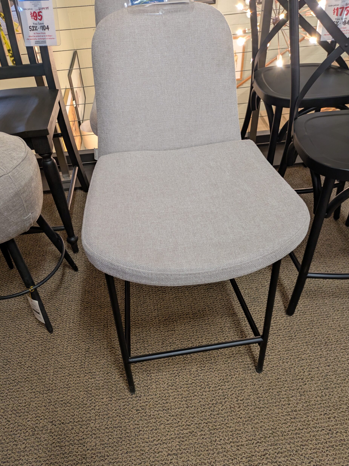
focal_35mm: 26
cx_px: 172
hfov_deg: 53.1
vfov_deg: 67.3
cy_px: 230
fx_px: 349
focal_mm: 5.43
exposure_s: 1/24
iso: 165
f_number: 1.89
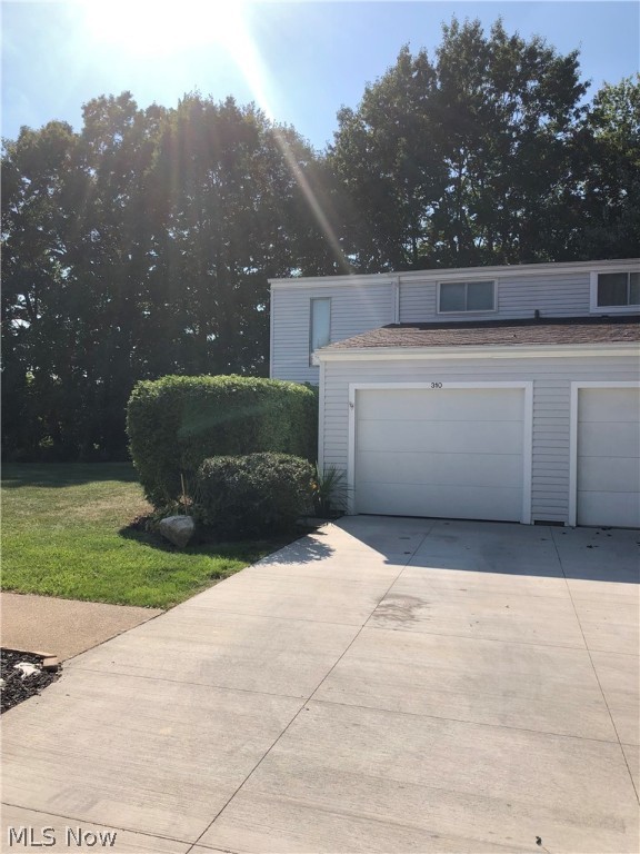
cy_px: 427
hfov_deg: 49.7
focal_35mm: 28
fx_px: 690
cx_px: 320
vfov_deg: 63.4
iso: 20
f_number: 1.8
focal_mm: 4
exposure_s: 1/2183
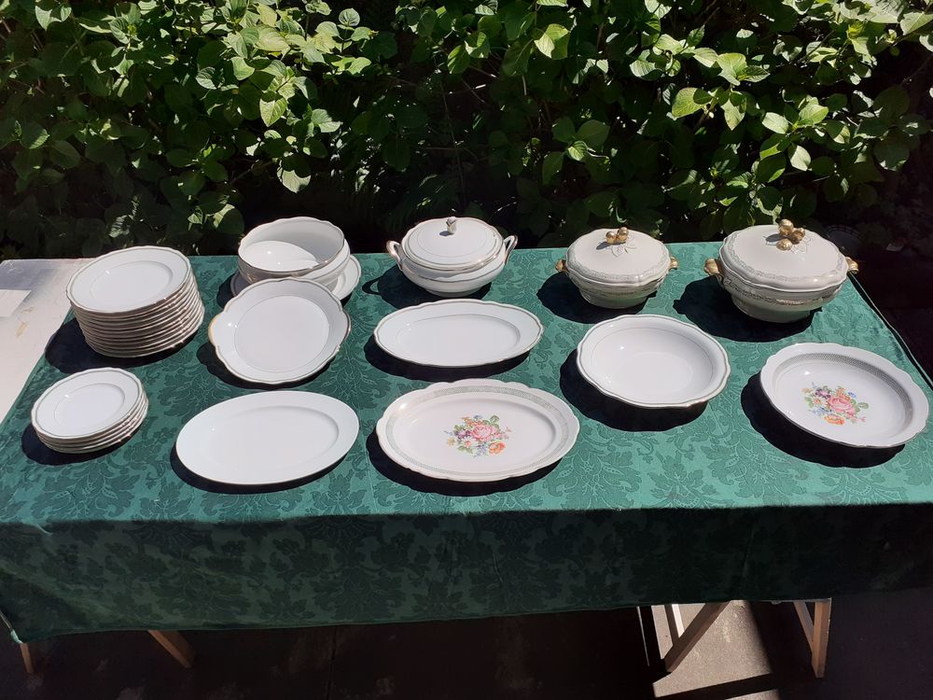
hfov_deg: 65.3
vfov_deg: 51.4
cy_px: 350
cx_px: 466
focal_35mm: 27
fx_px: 728
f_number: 1.9
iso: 40
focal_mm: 3.6
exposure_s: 1/3185
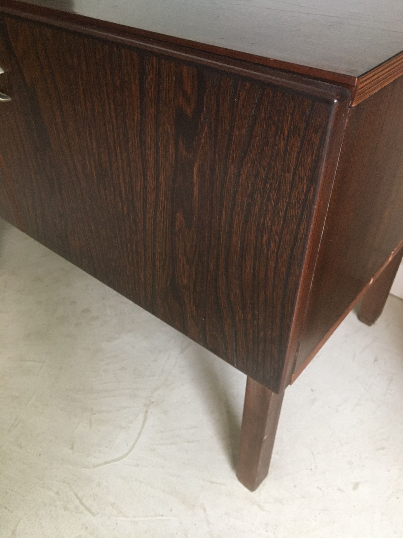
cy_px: 269
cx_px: 202
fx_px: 450
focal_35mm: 29
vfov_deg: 61.7
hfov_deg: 48.2
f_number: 2.2
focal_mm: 4.15
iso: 200
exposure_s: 1/33
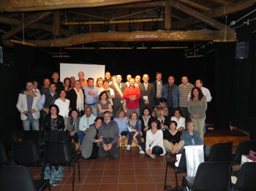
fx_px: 192
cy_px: 96
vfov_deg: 53.0
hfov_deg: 67.3
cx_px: 128
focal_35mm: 26
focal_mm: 4.6
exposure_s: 1/30
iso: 264
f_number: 2.8
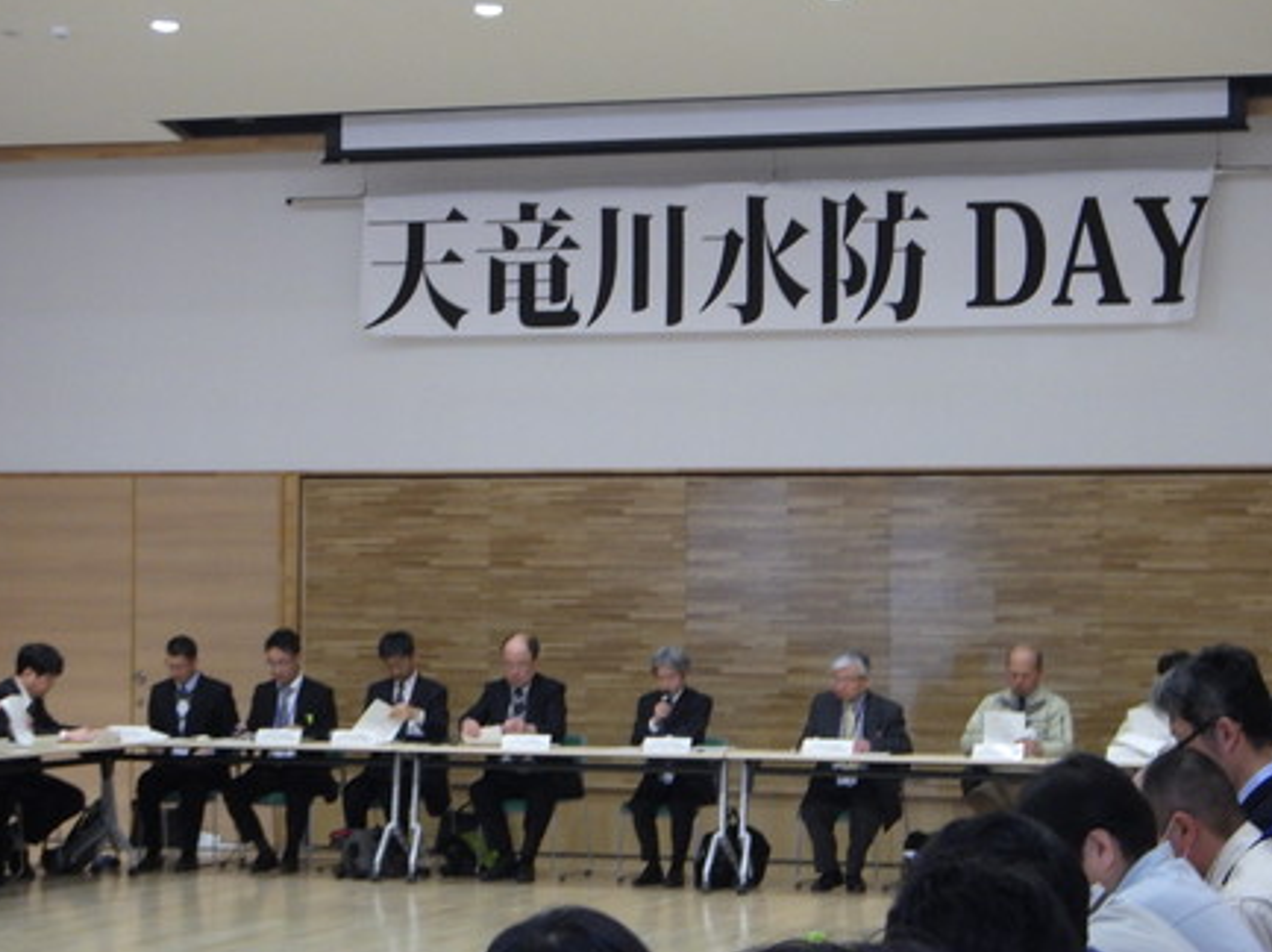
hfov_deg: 22.0
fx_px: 3268
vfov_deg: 16.6
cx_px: 617
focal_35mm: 89
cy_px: 539
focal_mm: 13.7
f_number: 4.8
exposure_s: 1/80
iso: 500
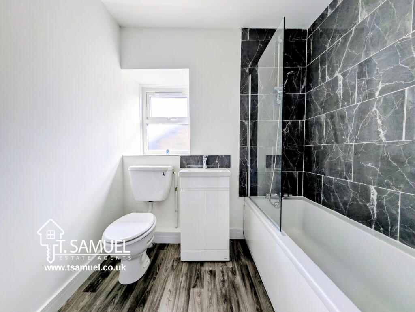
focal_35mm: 12
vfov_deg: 94.6
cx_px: 208
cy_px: 156
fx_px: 144
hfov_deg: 110.5
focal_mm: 2.23
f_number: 1.95
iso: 43
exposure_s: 1/131
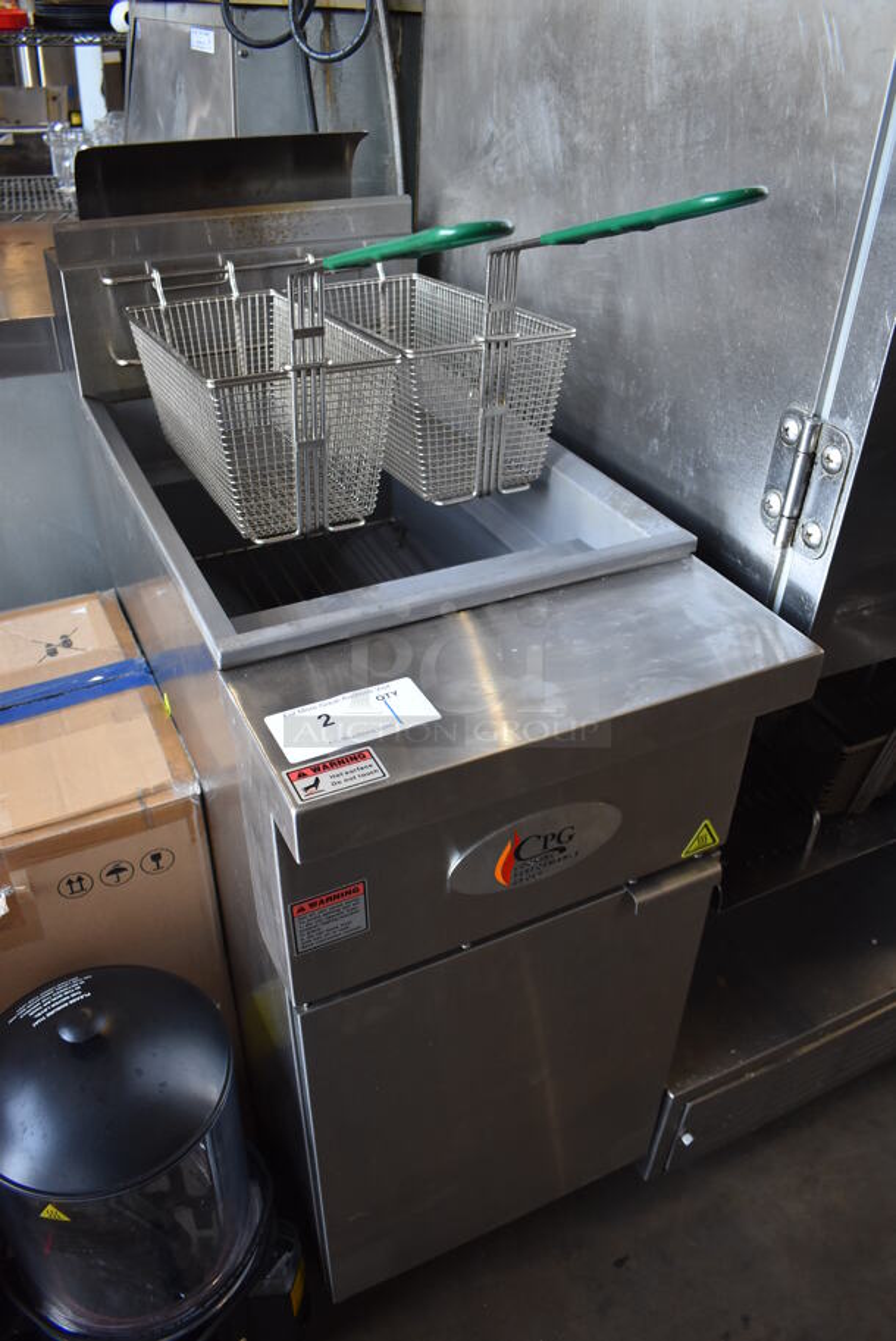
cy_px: 670
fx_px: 1006
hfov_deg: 48.0
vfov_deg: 67.3
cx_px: 448
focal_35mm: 27
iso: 800
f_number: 3.5
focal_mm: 18
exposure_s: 1/125
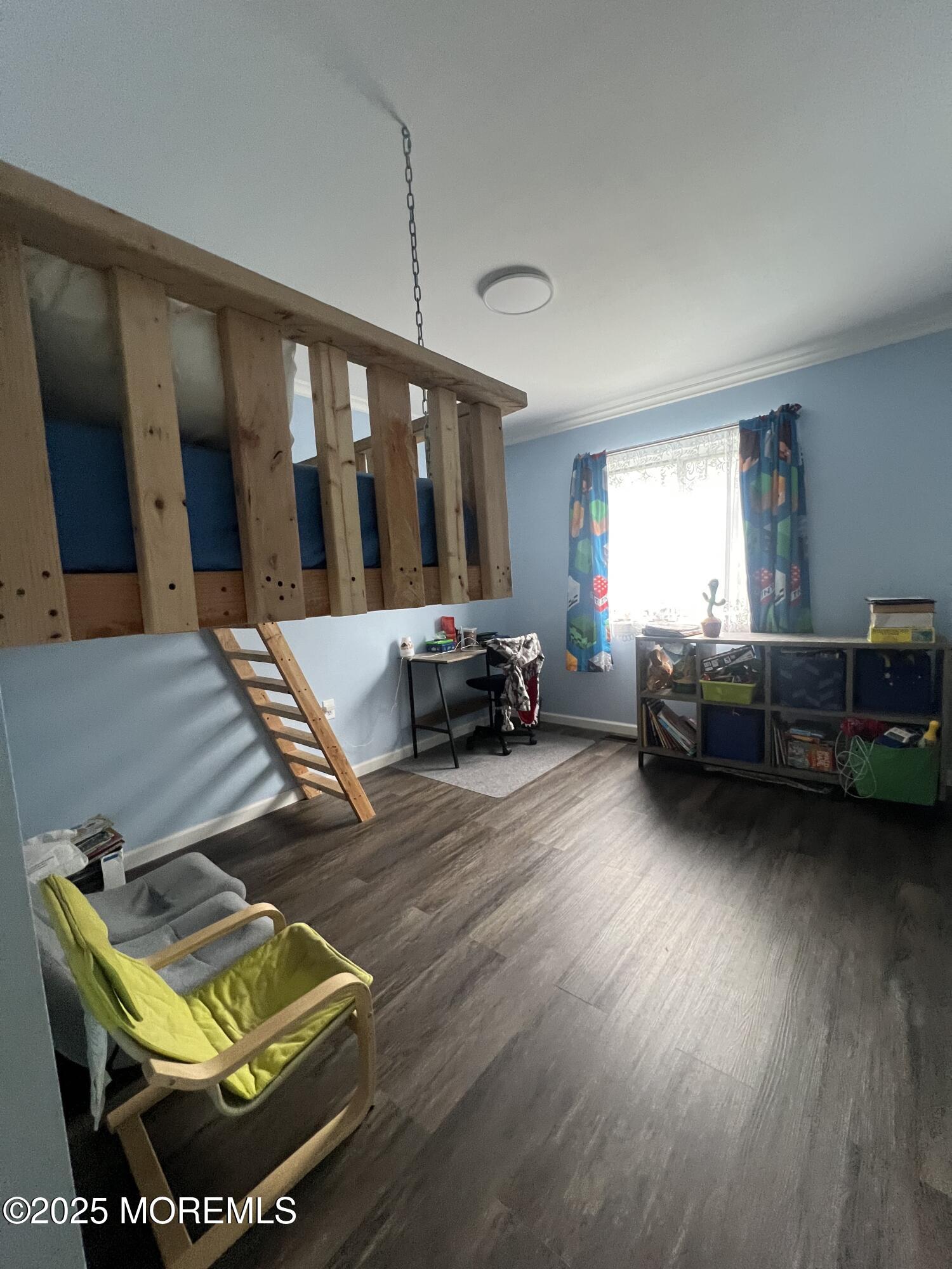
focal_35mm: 13
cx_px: 476
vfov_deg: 106.2
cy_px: 634
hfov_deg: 89.9
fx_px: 477
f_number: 1.8
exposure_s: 1/60
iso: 400
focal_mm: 1.57
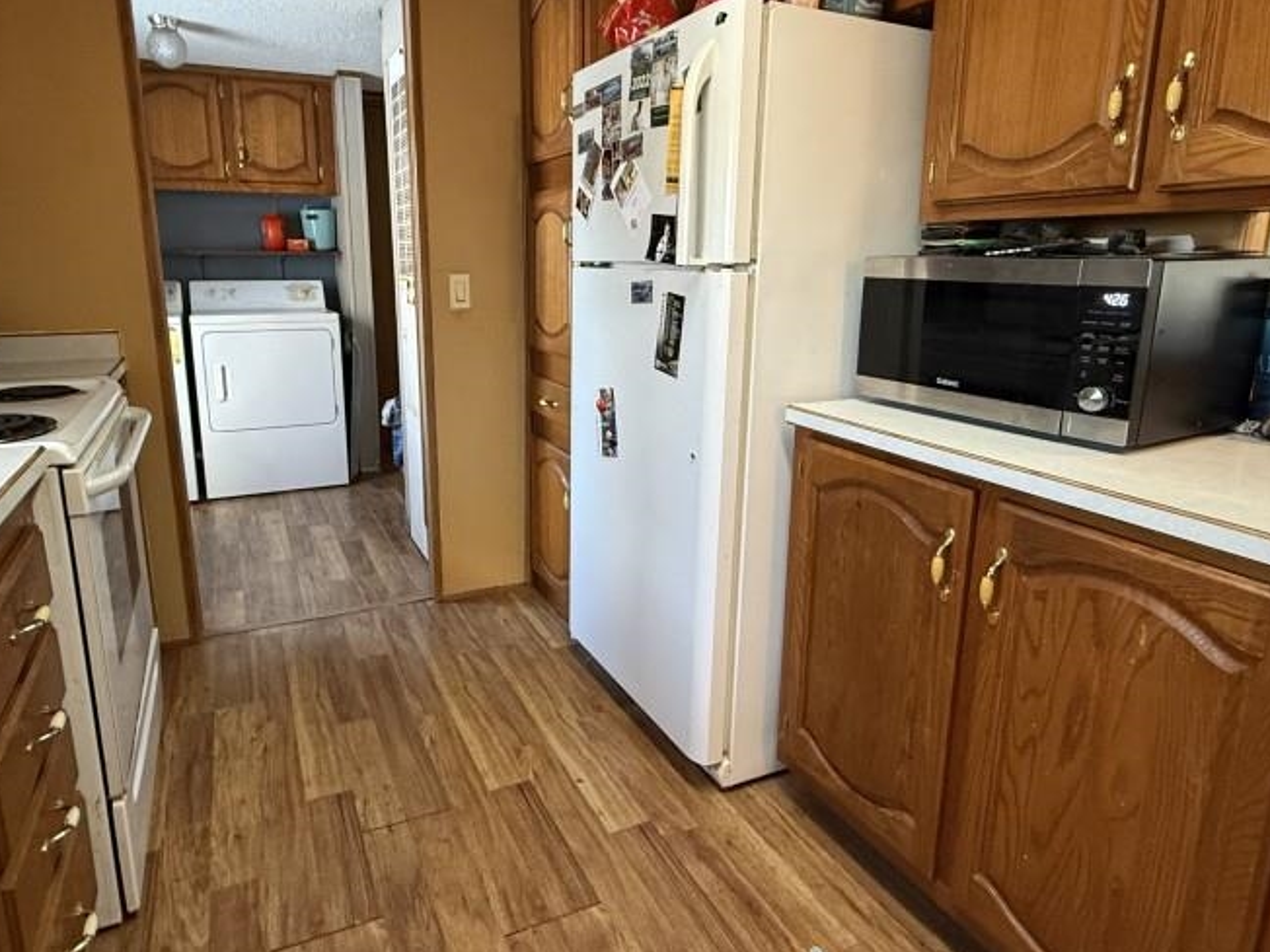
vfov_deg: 61.0
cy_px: 432
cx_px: 594
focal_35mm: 22
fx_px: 807
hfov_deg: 76.3
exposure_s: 1/60
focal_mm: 2.22
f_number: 2.2
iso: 400
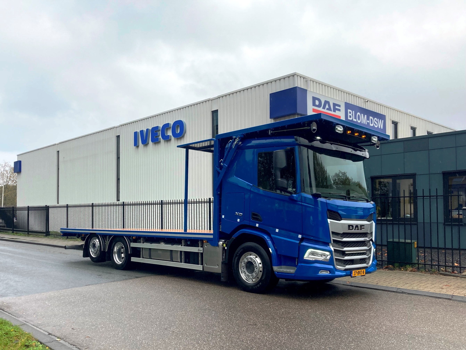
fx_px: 377
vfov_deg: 49.7
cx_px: 233
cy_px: 175
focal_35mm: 28
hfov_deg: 63.4
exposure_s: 1/527
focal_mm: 3.99
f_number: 1.8
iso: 20
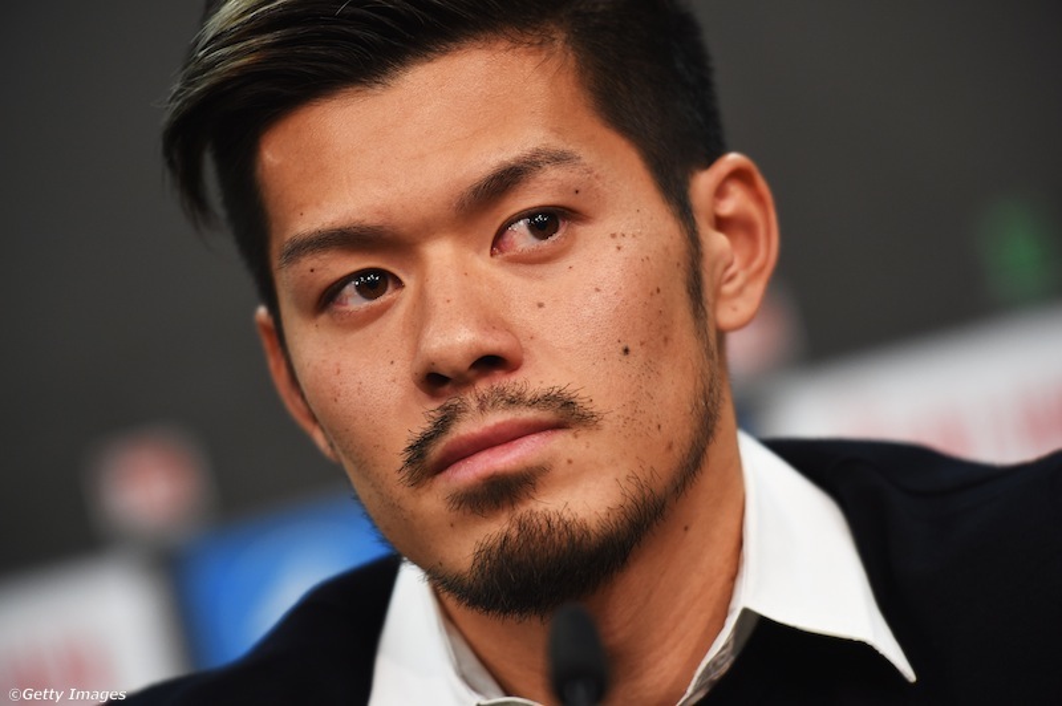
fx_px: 8253
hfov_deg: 7.4
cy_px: 353
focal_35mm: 280
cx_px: 531
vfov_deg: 4.9
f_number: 4
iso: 1800
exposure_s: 1/250
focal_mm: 280
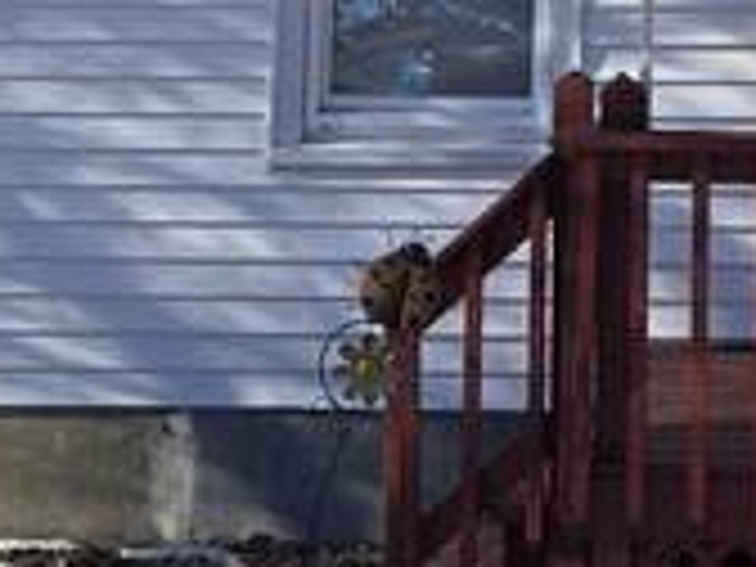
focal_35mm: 175
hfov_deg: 11.1
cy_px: -648
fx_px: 3822
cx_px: 950
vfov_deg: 8.0
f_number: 1.8
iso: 25
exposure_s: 1/1700
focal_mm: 5.4
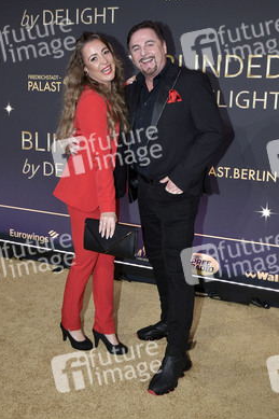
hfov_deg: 36.8
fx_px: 419
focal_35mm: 36
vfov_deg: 53.1
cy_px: 206
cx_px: 138
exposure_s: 1/250
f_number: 6.3
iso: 1250
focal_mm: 35
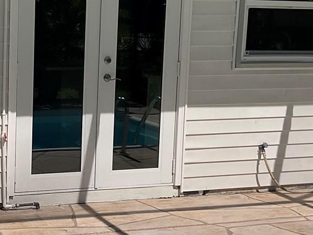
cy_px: 120
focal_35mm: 84
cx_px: 7
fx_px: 760
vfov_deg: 17.6
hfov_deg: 22.5
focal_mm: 3
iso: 16
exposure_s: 1/3322
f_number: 1.8
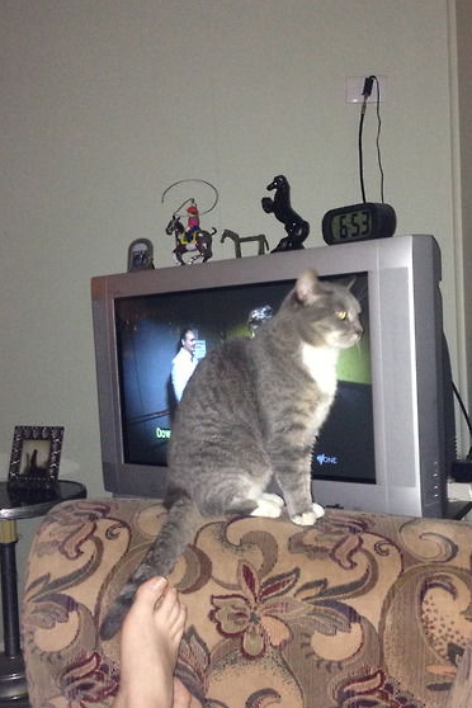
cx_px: 275
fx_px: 806
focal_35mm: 41
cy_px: 388
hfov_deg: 32.6
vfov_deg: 47.3
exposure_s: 1/16
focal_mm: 4.13
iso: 320
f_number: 2.4
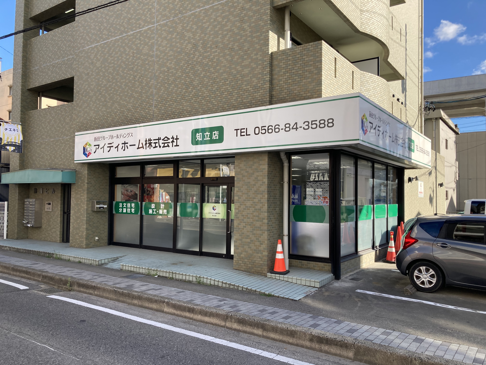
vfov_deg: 49.7
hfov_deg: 63.4
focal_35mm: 28
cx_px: 243
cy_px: 182
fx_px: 393
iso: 20
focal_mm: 3.99
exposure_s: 1/545
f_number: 1.8
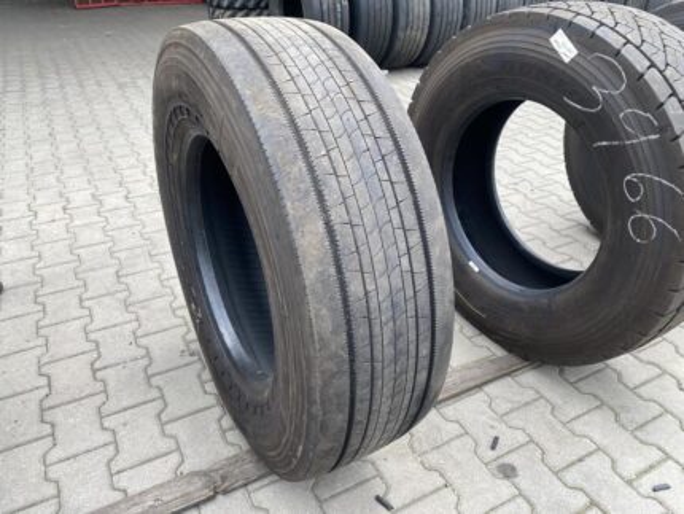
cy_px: 257
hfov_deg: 67.3
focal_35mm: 26
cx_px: 342
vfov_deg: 53.1
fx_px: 514
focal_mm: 4.25
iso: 32
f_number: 1.8
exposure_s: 1/182
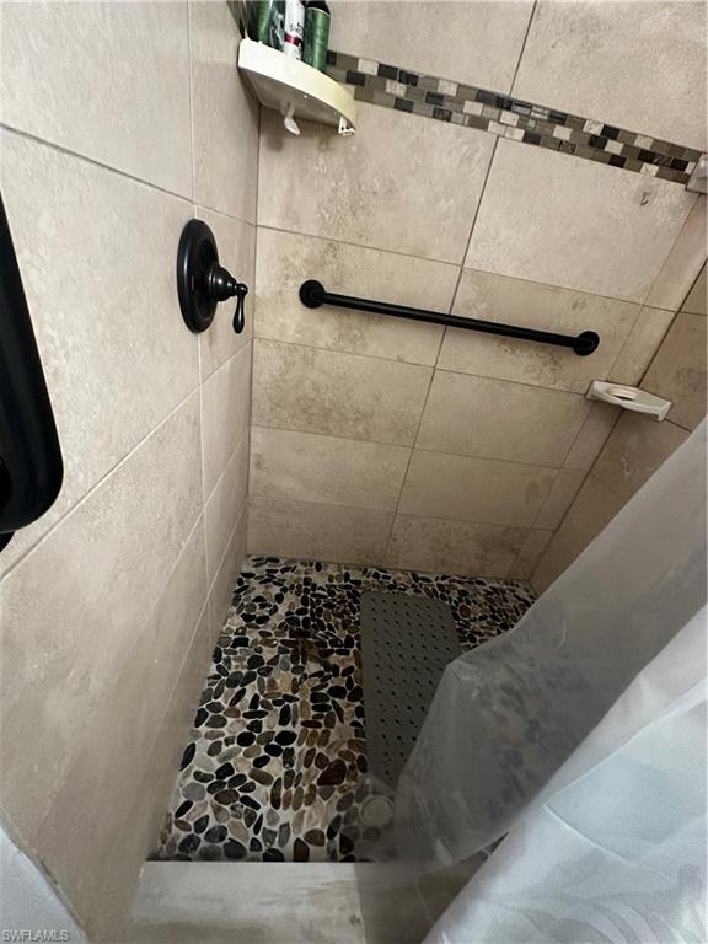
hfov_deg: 85.7
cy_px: 472
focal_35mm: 14
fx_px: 382
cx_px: 354
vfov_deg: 102.1
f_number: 2.2
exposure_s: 1/60
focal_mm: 2.22
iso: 500
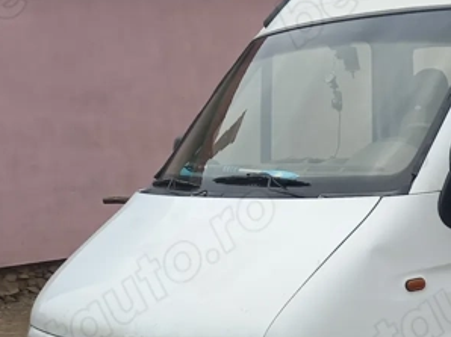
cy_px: 340
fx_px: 1094
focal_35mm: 84
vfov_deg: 17.1
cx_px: 639
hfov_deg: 20.5
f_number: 2
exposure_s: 1/120
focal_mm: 4.6
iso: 25
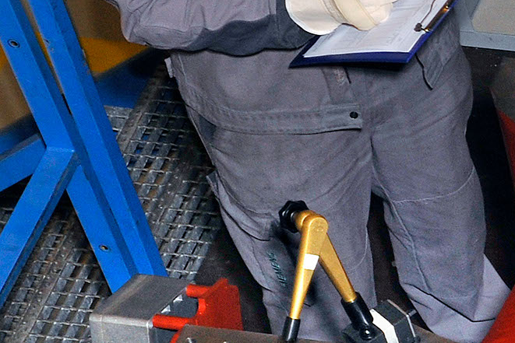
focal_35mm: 294
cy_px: 490
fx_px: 4206
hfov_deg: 6.5
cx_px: 1421
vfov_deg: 4.7
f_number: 10
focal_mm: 45
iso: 400
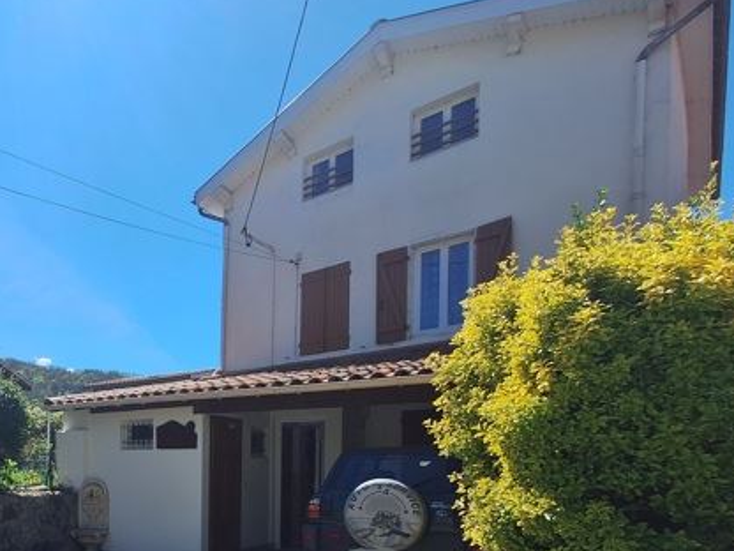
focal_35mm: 25
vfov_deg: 50.6
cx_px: 83
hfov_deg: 59.7
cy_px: 461
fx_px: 530
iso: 40
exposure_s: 1/2000
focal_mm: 1.74
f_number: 2.2
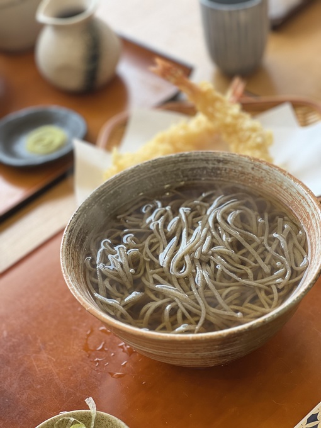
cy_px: 214
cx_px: 160
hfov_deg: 19.1
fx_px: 952
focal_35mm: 77
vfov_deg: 25.3
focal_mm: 9
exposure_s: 1/121
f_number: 2.8
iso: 125
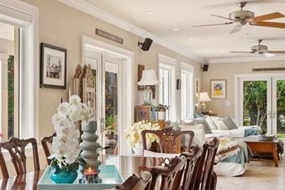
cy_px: 120
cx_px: 90
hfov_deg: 35.8
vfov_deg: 24.5
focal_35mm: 55
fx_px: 435
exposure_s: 1/13
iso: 200
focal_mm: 14
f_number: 8
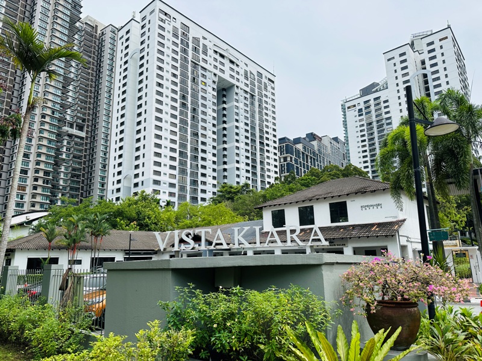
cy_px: 180
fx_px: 334
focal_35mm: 24
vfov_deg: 56.8
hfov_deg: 71.6
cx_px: 241
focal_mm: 6.86
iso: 80
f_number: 1.78
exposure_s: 1/4348
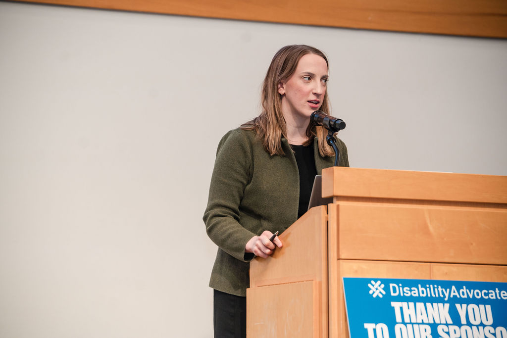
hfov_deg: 15.0
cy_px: 169
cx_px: 254
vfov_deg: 10.0
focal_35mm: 137
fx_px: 1930
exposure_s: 1/200
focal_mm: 137
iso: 1600
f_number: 4
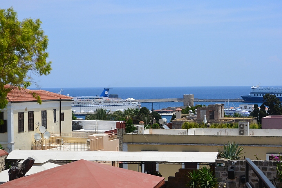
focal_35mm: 90
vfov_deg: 15.2
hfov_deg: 22.6
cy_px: 98
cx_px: 146
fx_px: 705
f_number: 5.6
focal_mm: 30
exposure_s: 1/1250
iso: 160
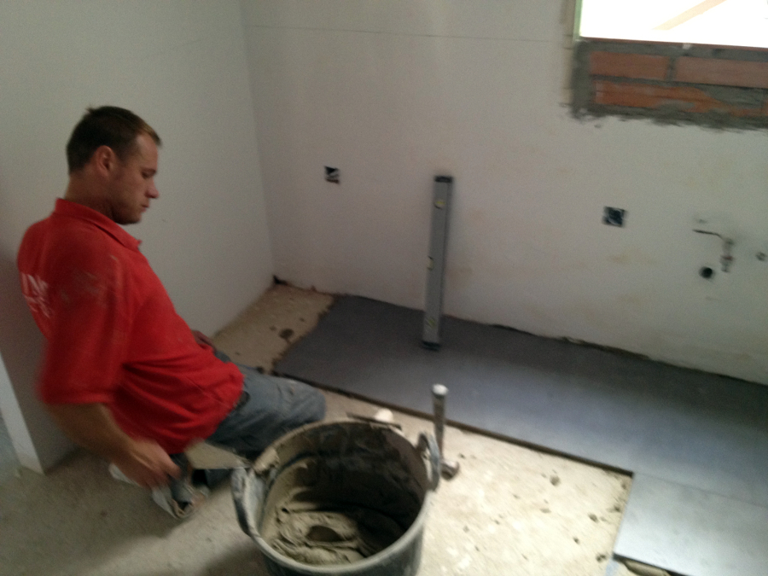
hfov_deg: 52.6
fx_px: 777
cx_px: 384
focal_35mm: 35
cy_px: 288
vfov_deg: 40.7
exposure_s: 1/20
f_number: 2.4
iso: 160
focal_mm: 4.28
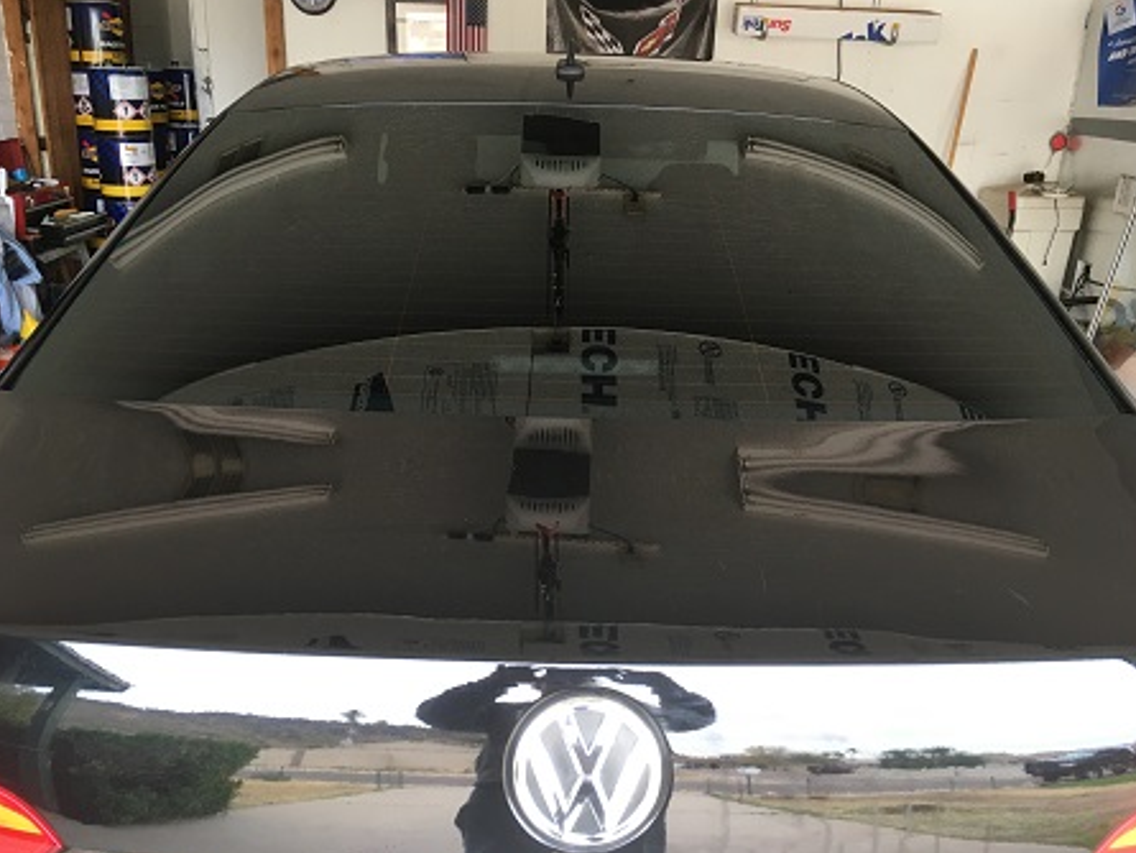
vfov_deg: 46.8
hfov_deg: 59.9
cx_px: 562
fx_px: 985
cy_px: 428
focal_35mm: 30
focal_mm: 4.15
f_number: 2.2
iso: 40
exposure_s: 1/30
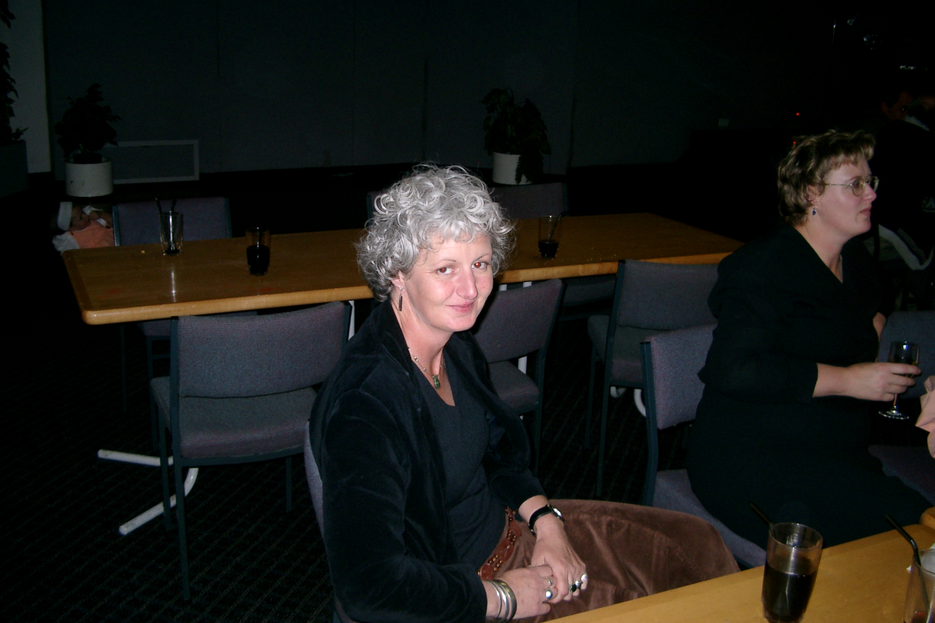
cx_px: 463
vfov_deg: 34.2
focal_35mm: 39
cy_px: 297
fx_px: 1013
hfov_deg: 49.5
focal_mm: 7.6
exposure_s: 1/60
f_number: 2.6
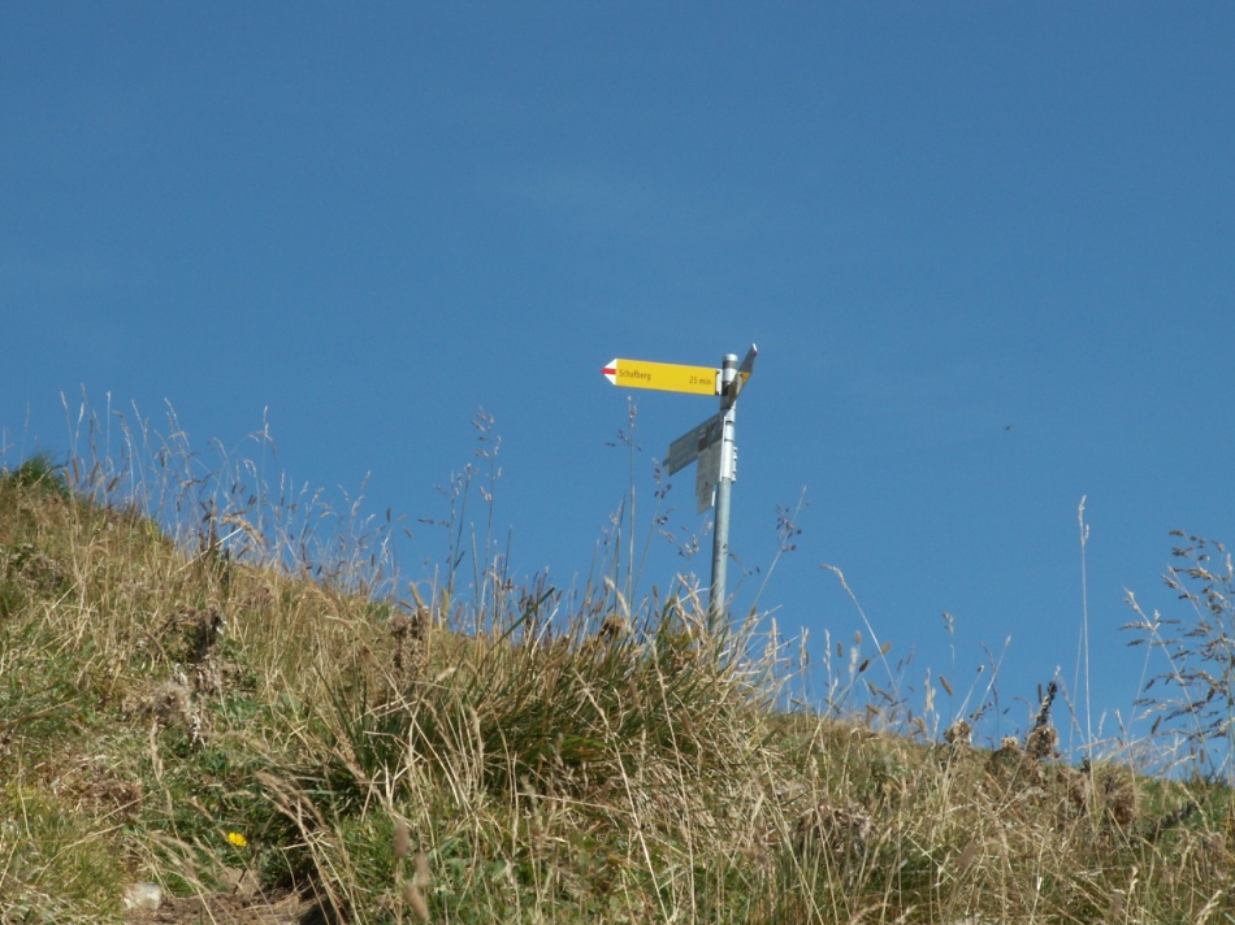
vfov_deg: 9.0
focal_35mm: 165
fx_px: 5885
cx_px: 610
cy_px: 483
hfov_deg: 12.0
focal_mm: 24.96
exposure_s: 1/200
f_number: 8
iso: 50
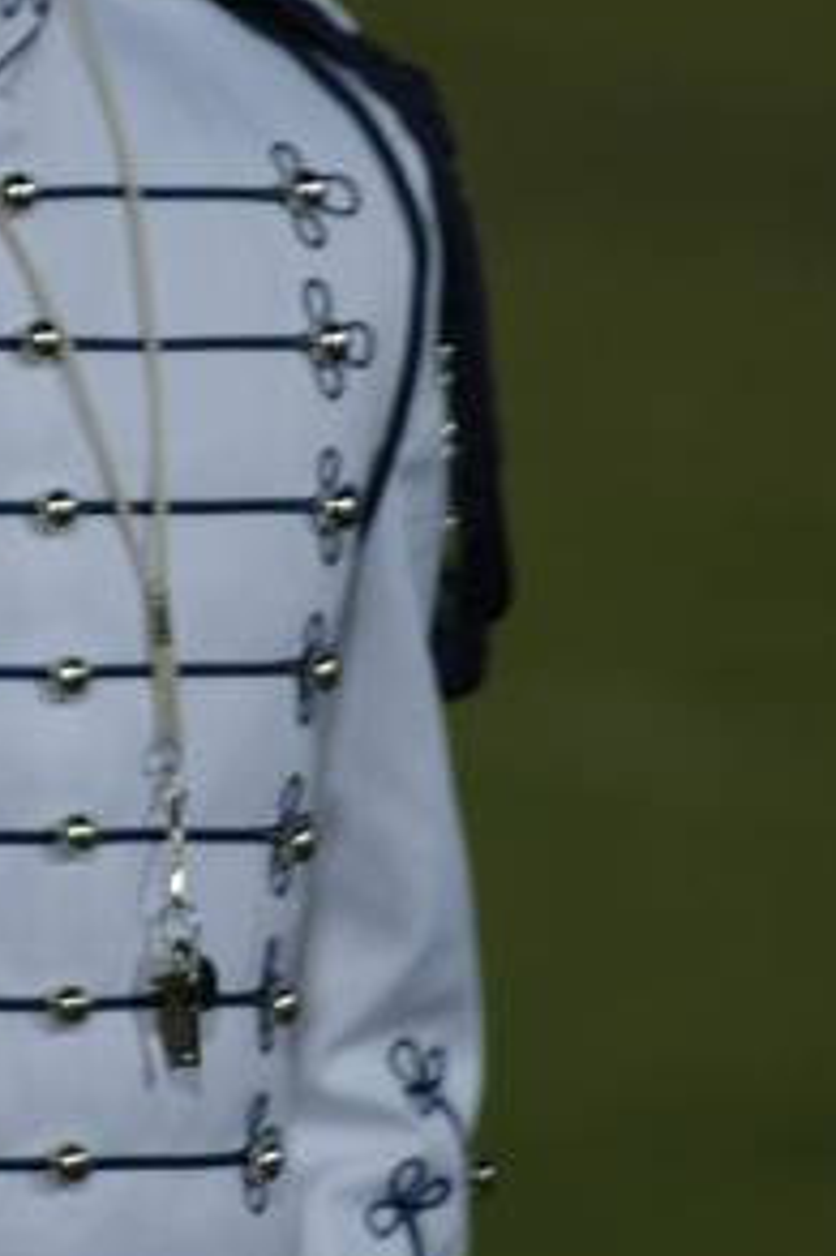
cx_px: -120
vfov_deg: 2.0
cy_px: 703
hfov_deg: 1.3
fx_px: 36546
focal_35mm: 1048
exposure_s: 1/60
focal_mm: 200
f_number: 2.8
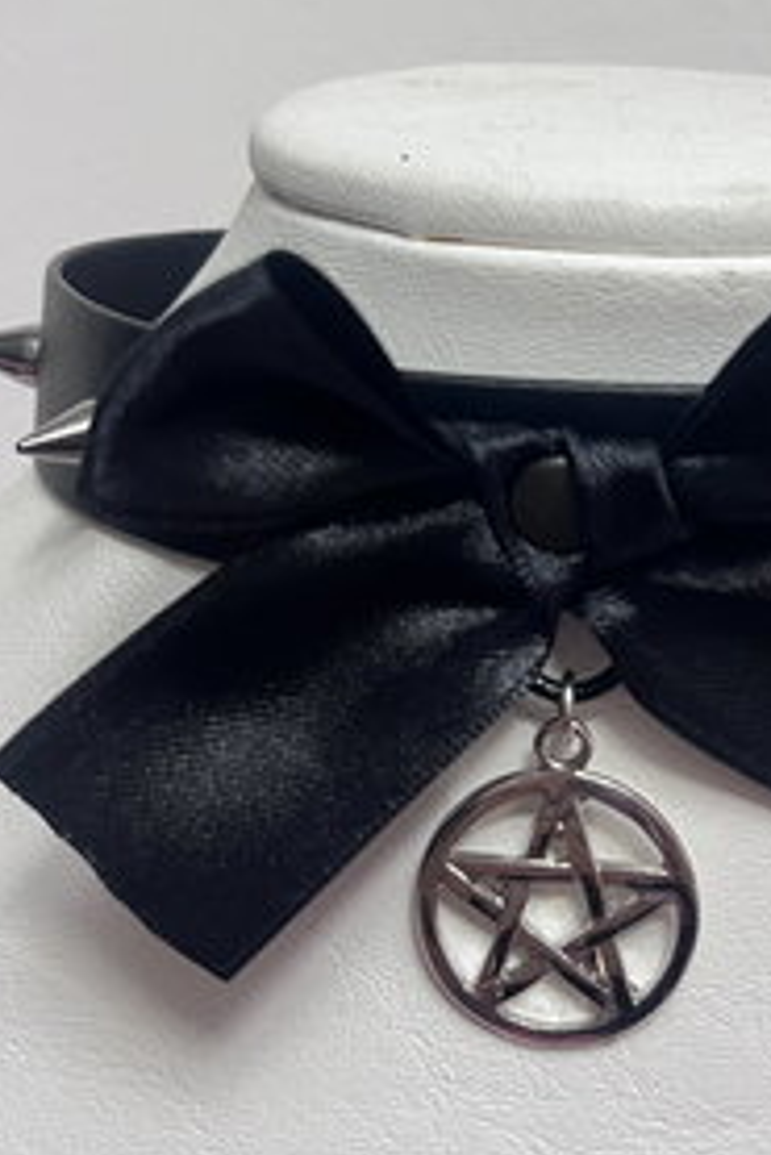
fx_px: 1668
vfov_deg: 38.1
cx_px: 563
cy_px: 477
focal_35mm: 52
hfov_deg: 25.8
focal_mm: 5.1
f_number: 1.6
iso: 500
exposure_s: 1/25
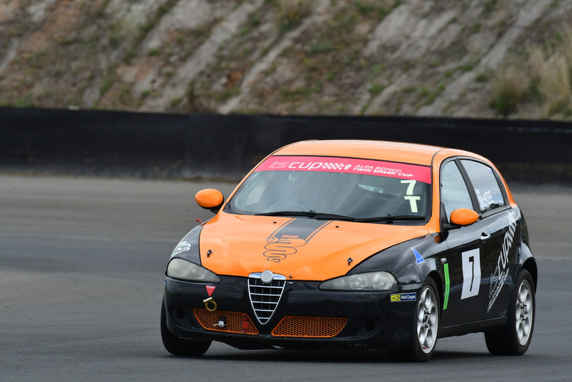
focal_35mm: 750
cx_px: 286
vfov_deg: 1.8
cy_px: 191
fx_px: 11920
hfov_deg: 2.7
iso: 500
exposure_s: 1/640
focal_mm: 500
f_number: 10
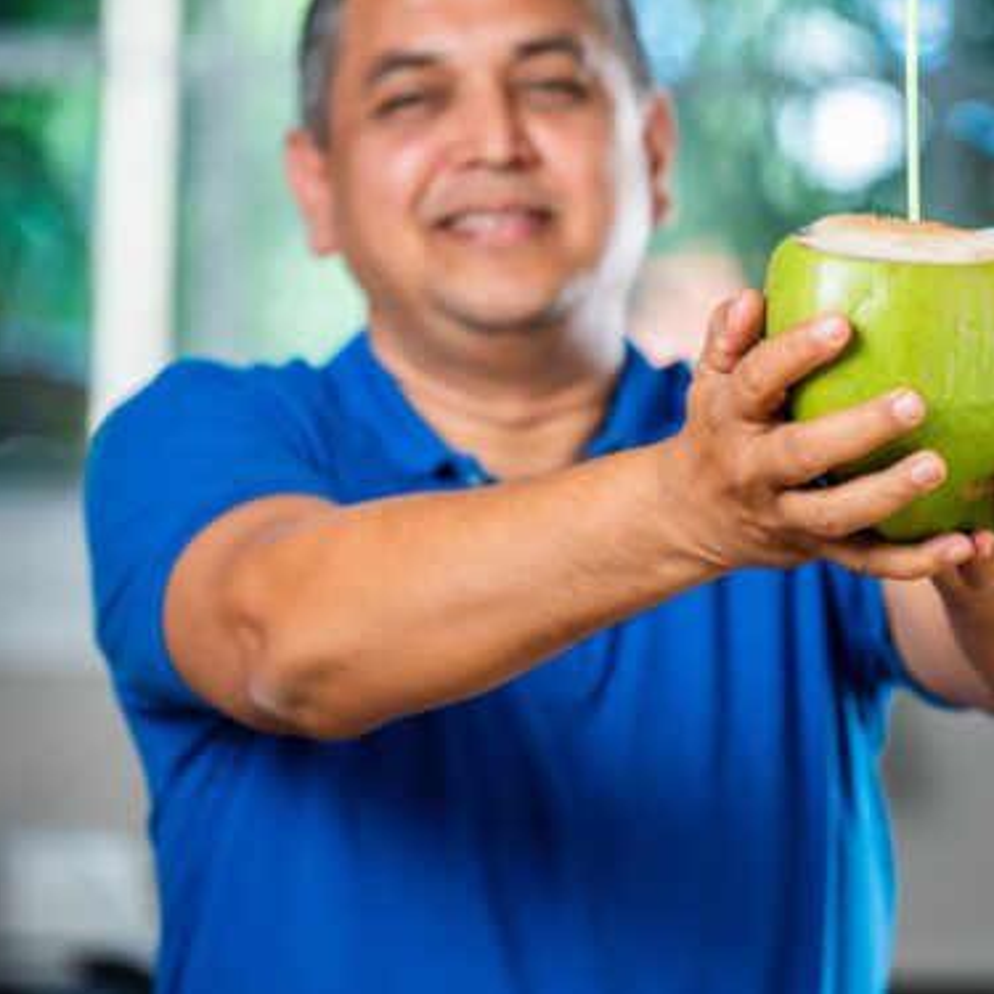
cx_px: 657
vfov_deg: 5.4
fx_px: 10461
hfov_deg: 5.4
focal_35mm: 322
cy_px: 375
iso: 160
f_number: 2.8
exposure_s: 1/125
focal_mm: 185
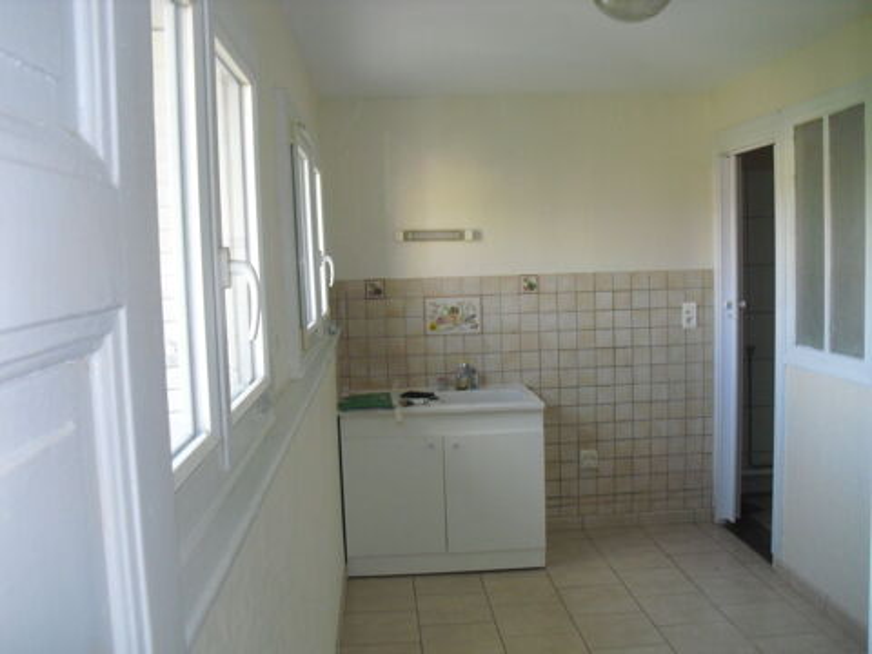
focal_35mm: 36
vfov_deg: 39.7
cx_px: 436
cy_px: 327
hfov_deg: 51.4
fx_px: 907
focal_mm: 6.3
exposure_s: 1/60
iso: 200
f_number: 3.1
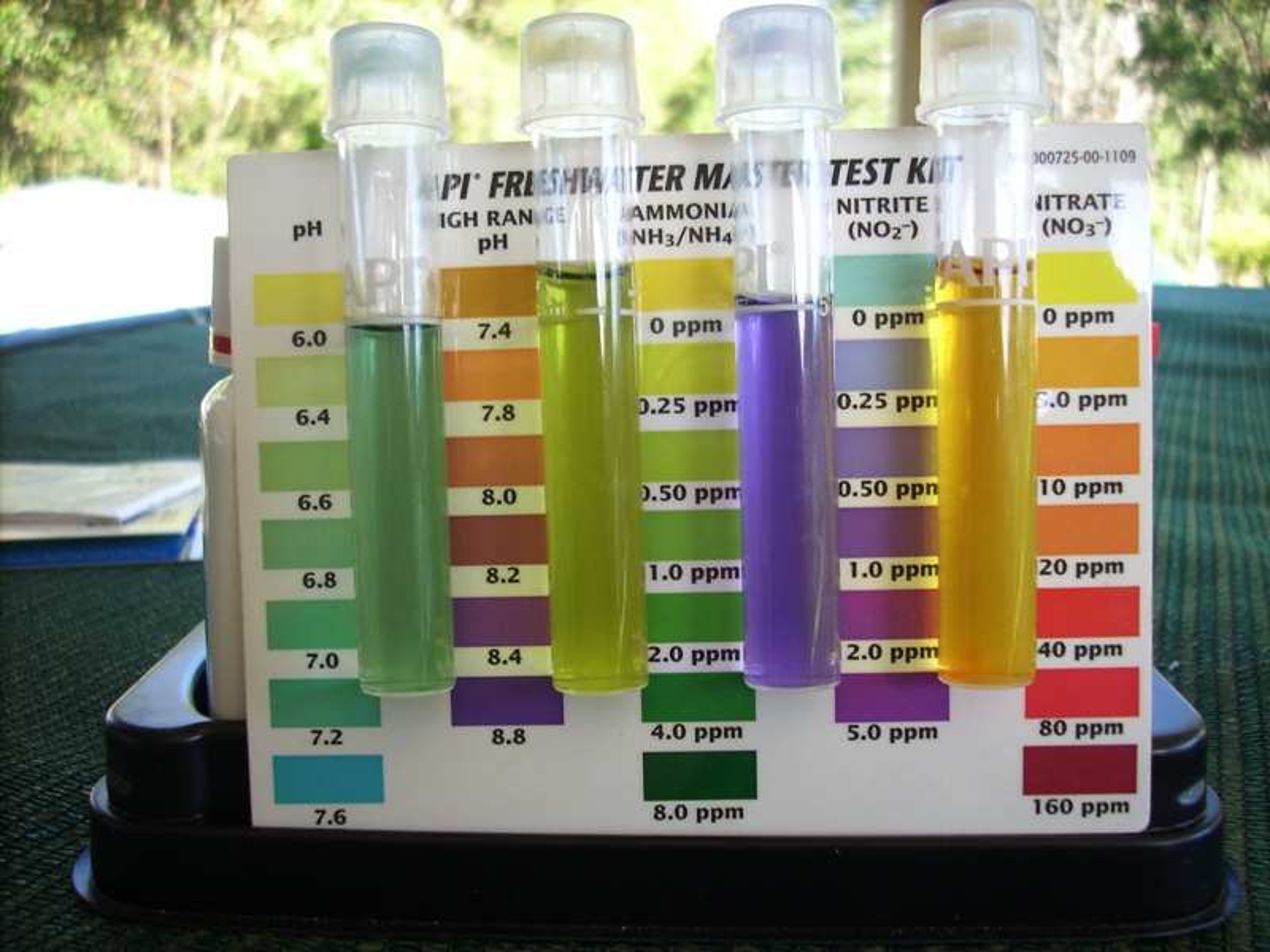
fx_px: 1357
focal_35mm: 37
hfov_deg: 50.1
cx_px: 635
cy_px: 476
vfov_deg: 38.7
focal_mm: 6.2
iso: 64
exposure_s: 1/60
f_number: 2.8
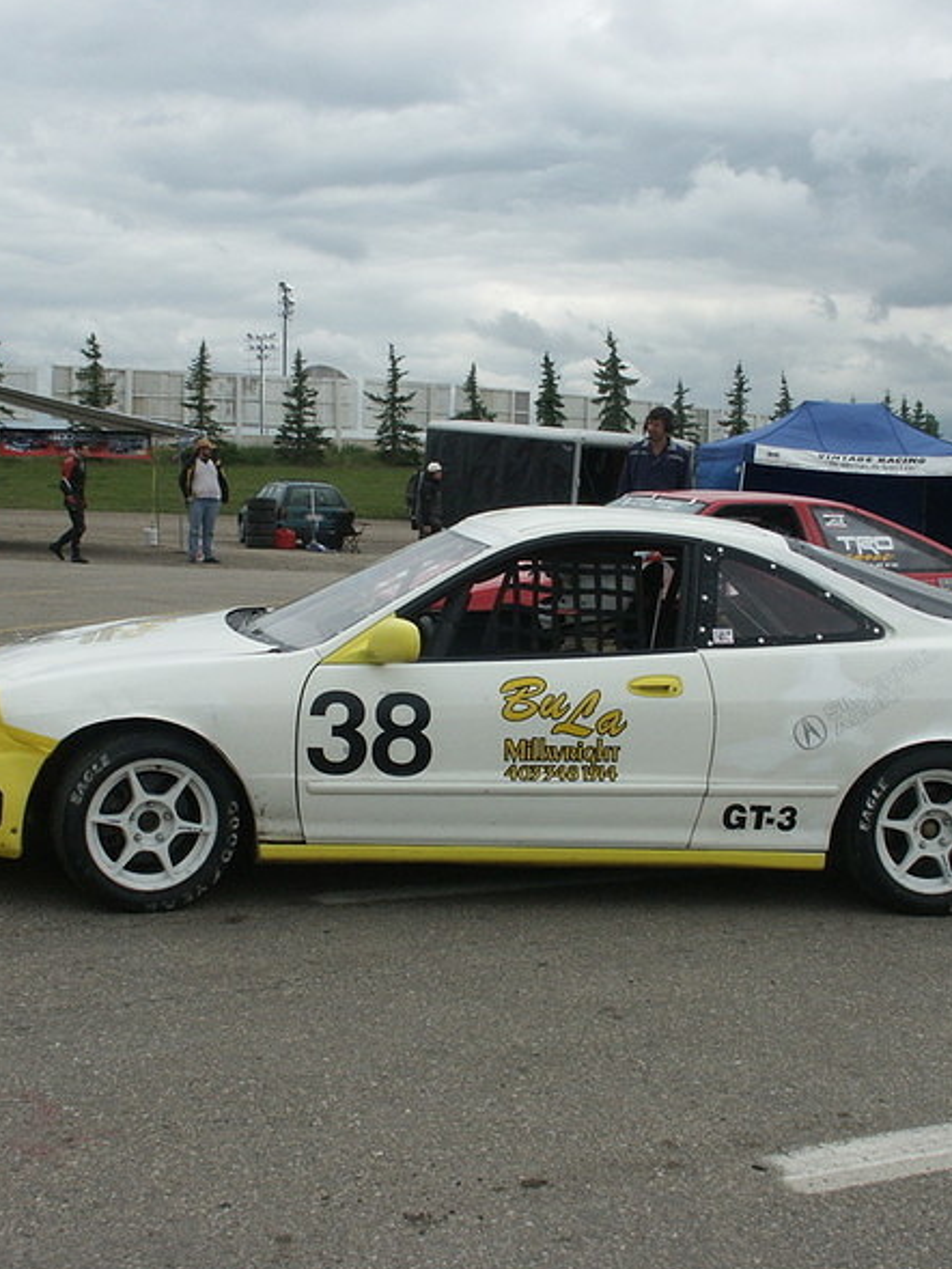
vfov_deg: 36.2
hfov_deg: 27.5
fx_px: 1943
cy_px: 638
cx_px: 461
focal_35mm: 53
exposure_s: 1/350
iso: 100
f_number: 8
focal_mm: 10.02
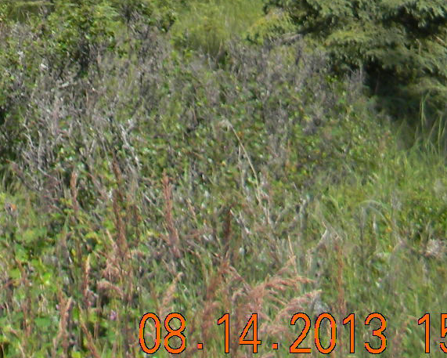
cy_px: -143
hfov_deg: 18.0
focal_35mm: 98
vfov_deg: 14.8
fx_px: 1297
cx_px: -169
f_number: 7
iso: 80
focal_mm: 5
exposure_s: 1/210
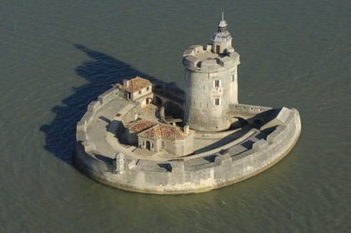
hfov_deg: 11.4
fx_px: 1754
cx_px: 176
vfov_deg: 7.6
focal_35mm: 180
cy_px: 116
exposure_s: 1/500
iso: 100
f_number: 5.6
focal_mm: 120
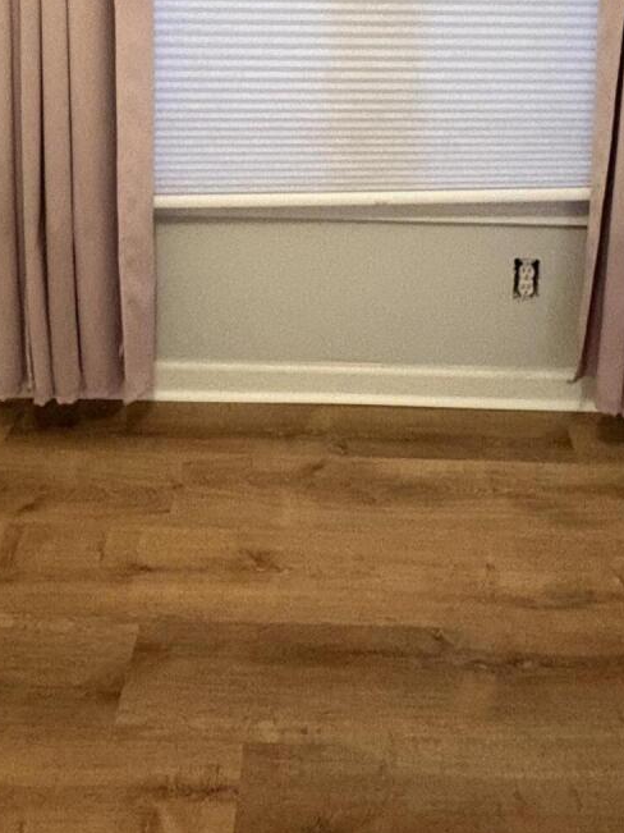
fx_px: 1034
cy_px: -3
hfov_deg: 33.6
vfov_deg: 38.8
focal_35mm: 43
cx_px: 329
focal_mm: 2.22
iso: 640
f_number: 2.2
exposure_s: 1/40
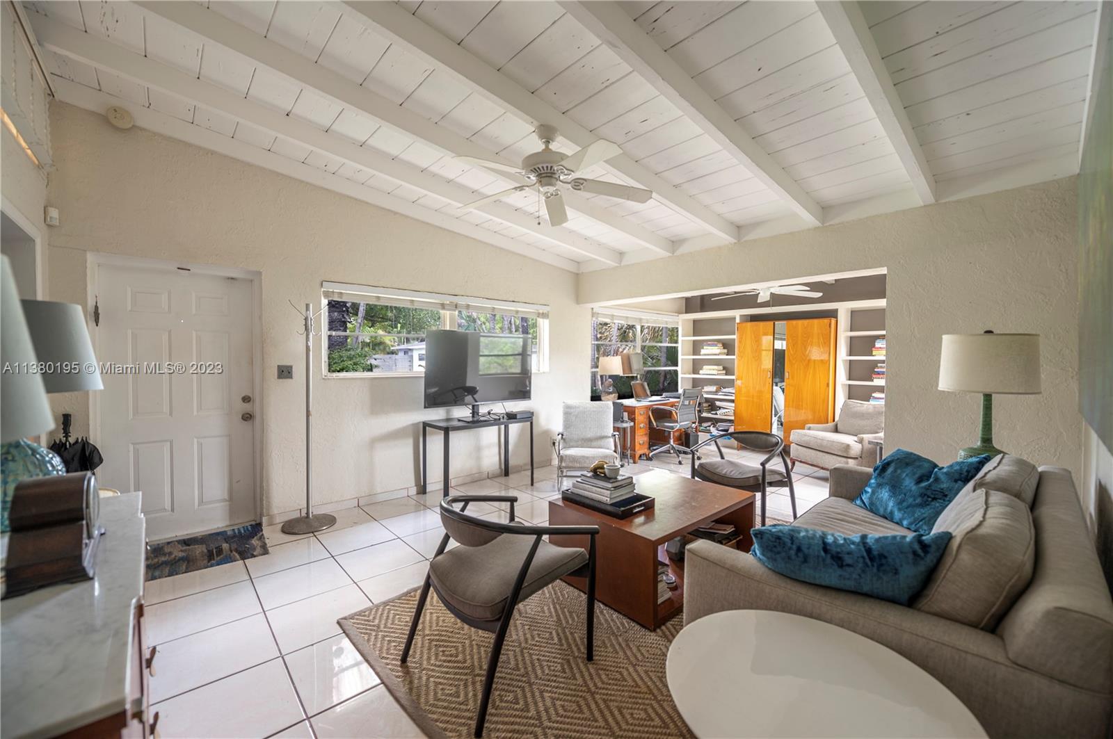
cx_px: 556
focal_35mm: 14
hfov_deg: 104.3
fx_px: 432
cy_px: 370
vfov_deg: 81.1
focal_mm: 14
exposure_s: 1/3
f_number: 4
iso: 100
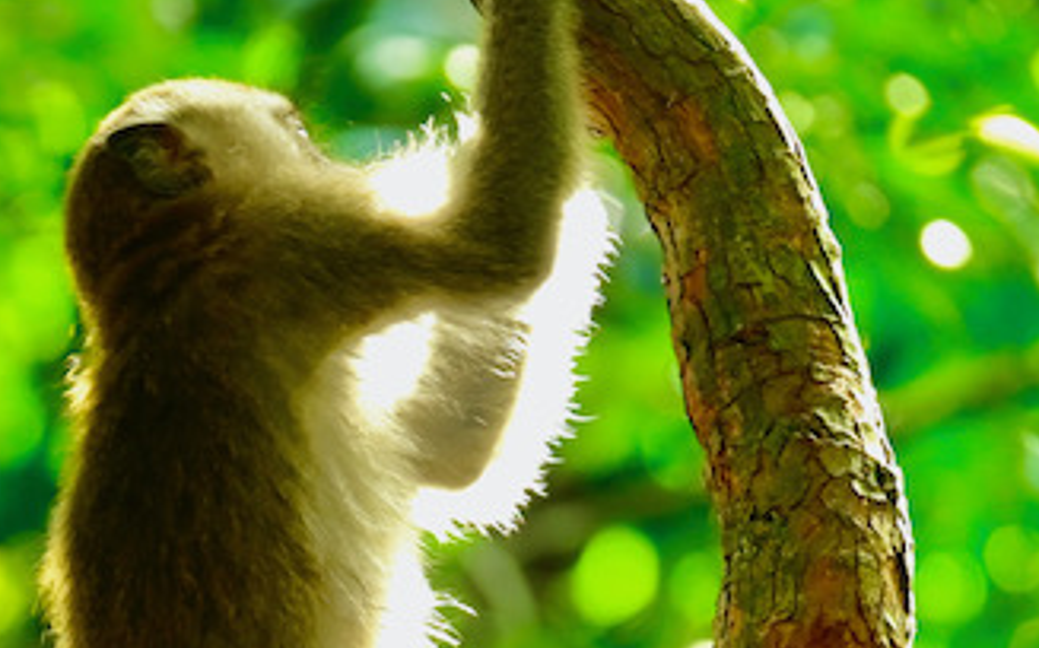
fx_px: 21198
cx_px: 191
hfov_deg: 2.8
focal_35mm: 749
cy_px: 799
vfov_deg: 1.8
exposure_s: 1/30
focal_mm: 160
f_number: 5.6
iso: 400
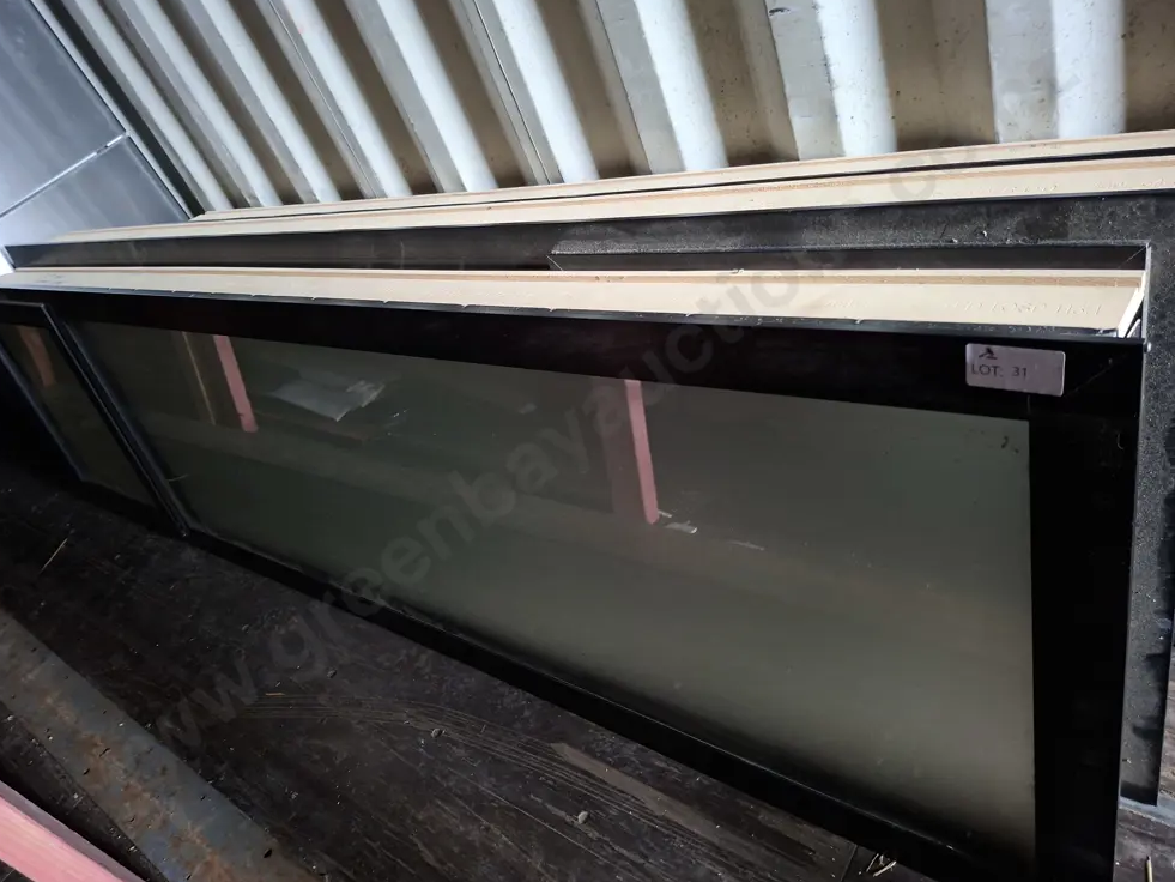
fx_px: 815
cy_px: 431
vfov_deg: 56.8
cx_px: 576
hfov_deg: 71.6
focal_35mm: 24
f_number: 1.8
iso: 640
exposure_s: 1/25
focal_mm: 5.54
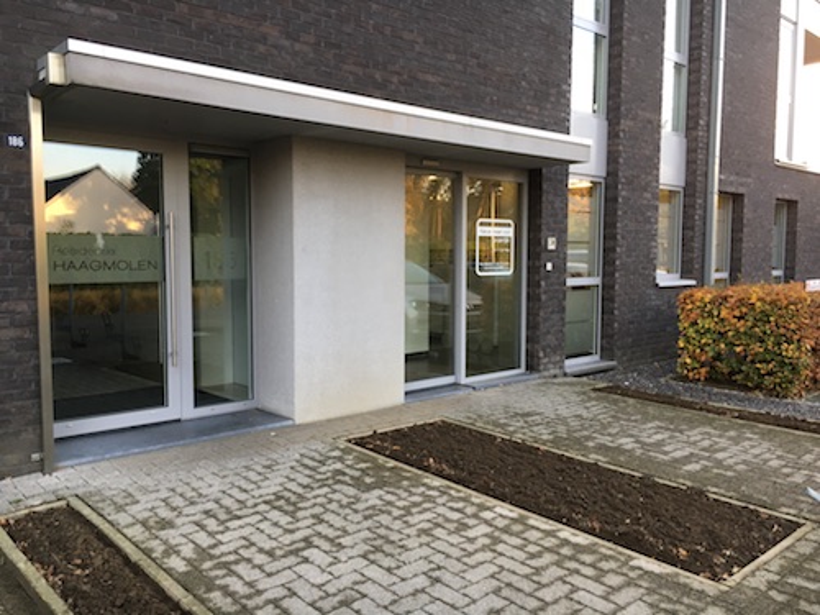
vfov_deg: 48.2
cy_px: 308
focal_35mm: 29
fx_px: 687
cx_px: 410
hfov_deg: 61.7
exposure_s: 1/33
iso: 25
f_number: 2.2
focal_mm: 4.15
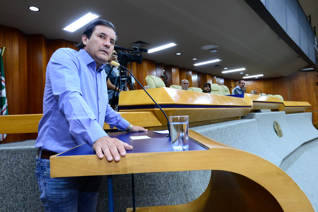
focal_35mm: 24
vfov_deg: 53.2
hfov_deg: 73.7
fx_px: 212
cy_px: 106
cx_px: 159
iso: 2500
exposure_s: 1/60
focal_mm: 24
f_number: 5
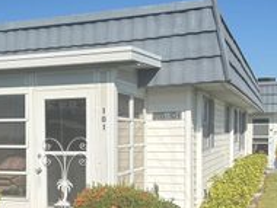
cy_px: 158
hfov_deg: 29.8
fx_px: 505
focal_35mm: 63
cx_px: 45
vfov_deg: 23.1
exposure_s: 1/4975
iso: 80
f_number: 1.78
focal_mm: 6.76
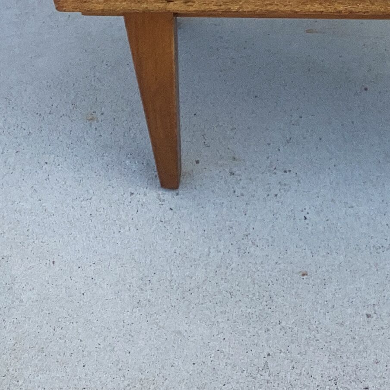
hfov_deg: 17.3
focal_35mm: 99
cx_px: 359
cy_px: -3
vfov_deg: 17.2
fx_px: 1262
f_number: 2.4
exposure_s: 1/219
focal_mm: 3.3
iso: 25
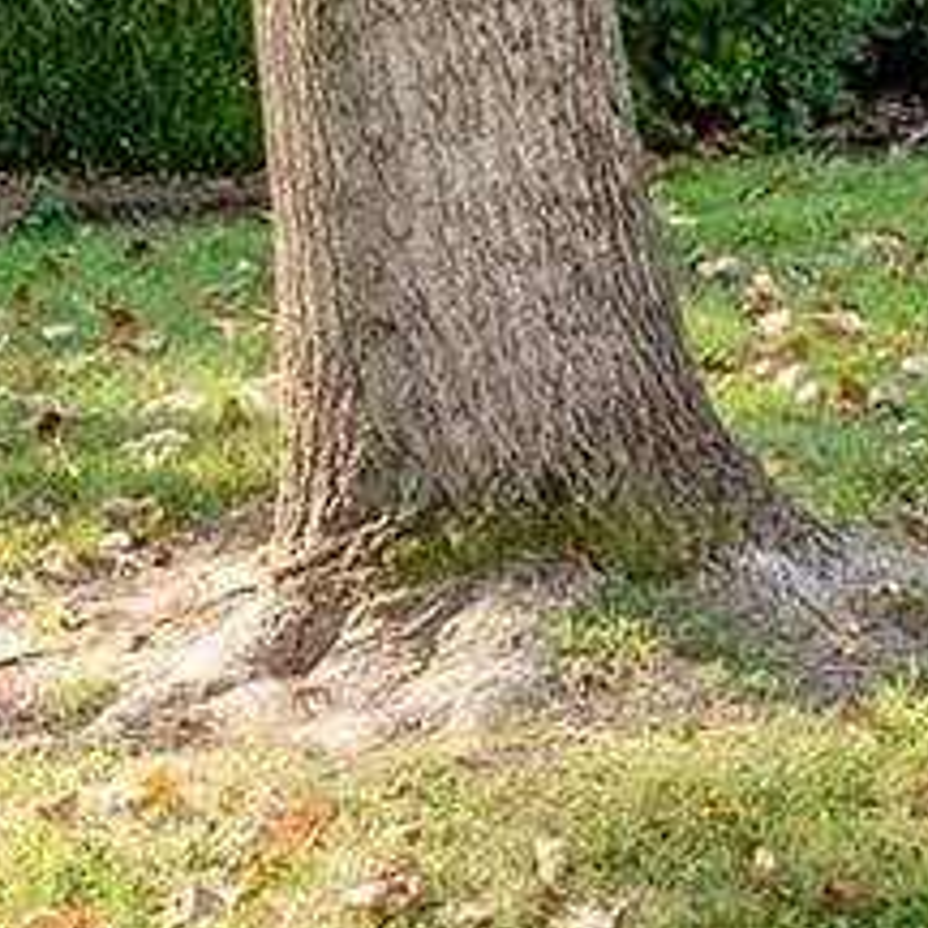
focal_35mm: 227
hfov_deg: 7.7
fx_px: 6885
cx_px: 82
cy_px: -331
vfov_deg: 7.6
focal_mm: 18
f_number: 6.3
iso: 400
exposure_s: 1/100
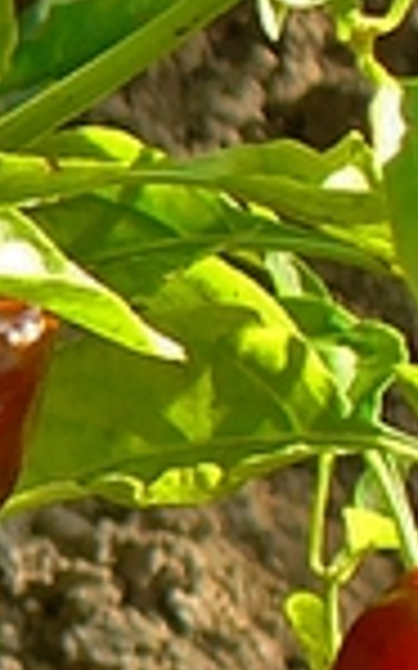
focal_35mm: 270
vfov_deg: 7.7
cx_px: -903
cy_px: 713
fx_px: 4926
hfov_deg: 4.6
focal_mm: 6.1
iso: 64
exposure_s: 1/160
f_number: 2.8
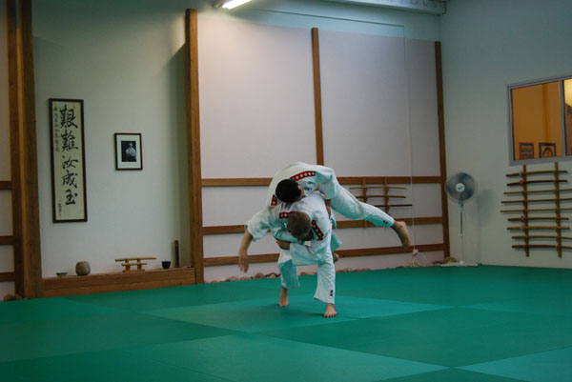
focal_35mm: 57
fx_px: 906
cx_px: 286
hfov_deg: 35.0
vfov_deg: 23.8
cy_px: 191
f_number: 4.8
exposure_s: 1/100
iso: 800
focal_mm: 38
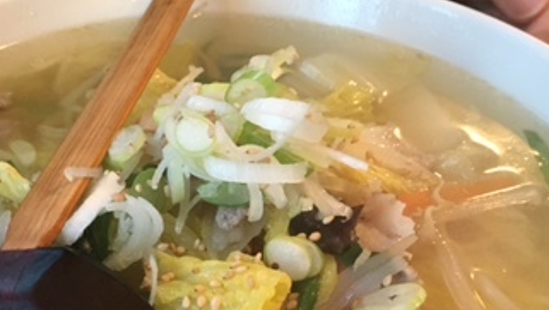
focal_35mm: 63
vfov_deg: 18.7
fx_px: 918
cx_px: 195
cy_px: 298
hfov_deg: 33.1
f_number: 2.2
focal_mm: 4.15
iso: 200
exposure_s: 1/17
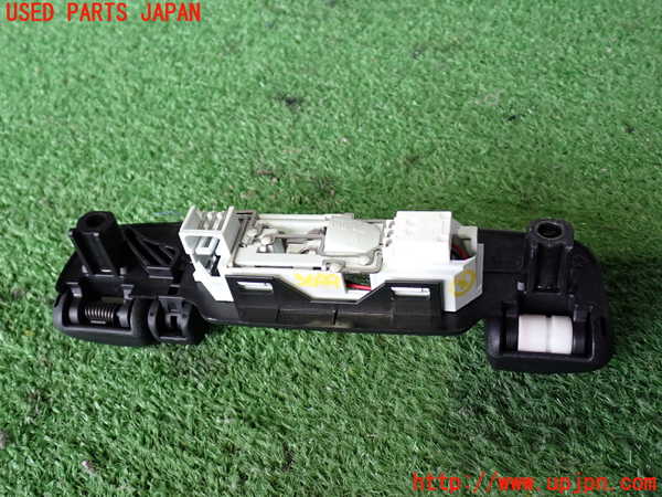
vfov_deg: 39.7
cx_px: 331
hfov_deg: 51.4
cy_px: 248
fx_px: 688
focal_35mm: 36
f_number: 2.5
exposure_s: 1/40
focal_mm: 6.37
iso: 250
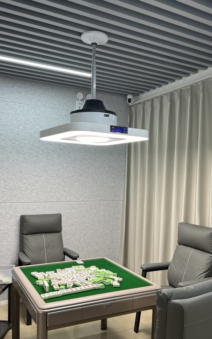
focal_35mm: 32
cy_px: 201
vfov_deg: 59.3
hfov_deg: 39.4
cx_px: 101
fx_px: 296
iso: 125
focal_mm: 6.76
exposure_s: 1/121
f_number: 1.78
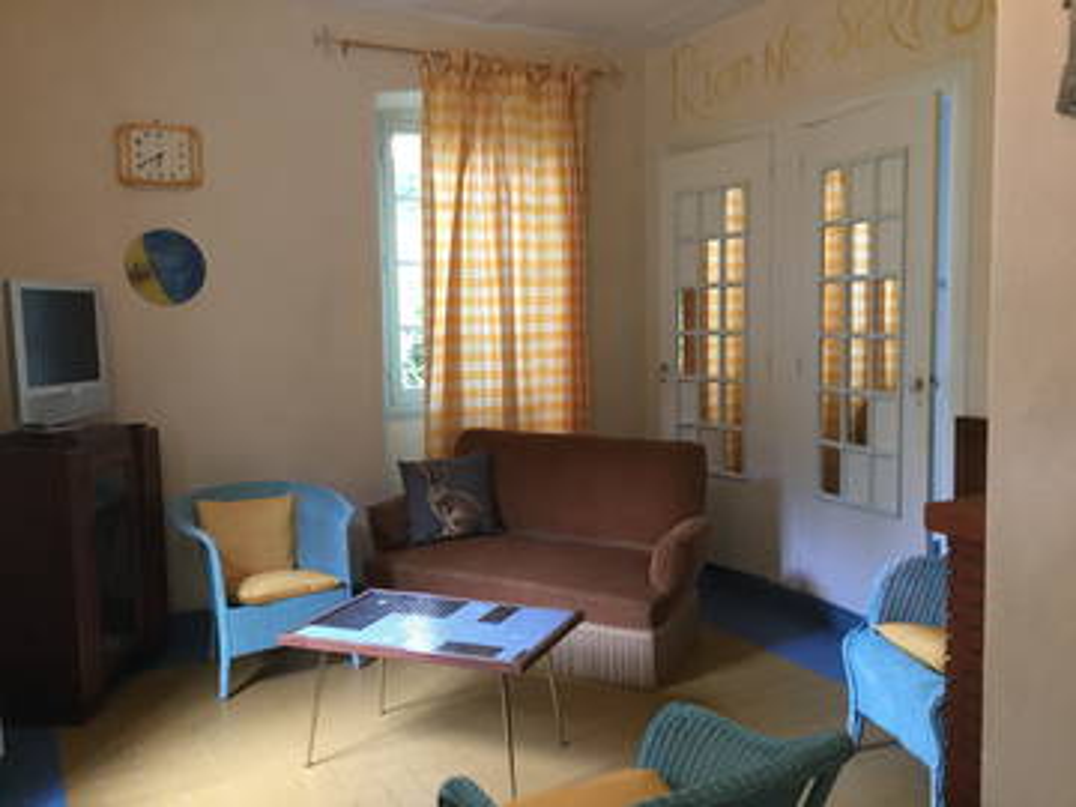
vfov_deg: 45.4
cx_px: 538
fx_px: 964
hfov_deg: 58.4
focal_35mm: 31
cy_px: 404
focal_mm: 3.3
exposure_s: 1/33
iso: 125
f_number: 2.4
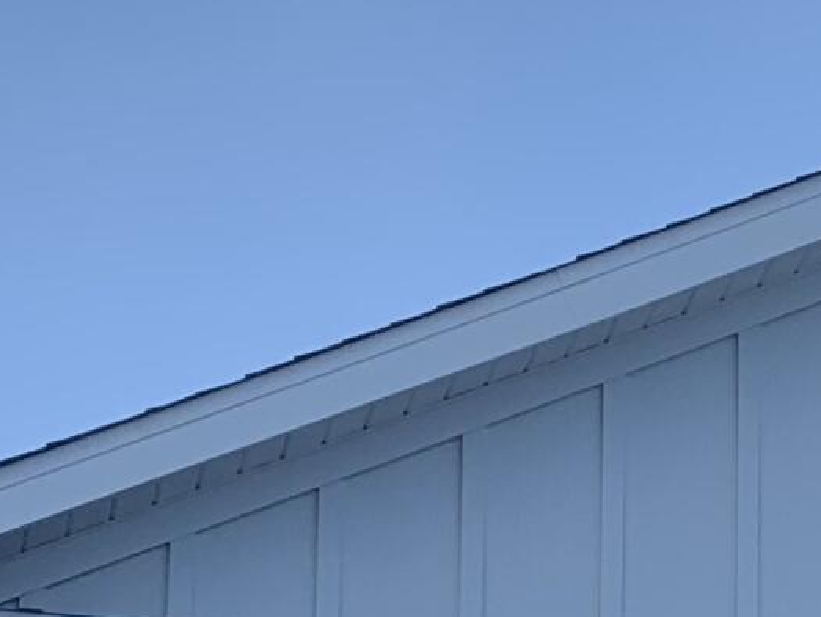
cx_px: 1160
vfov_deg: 9.5
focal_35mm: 149
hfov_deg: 12.7
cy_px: 1135
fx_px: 3536
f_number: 1.8
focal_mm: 4.25
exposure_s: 1/1845
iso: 25
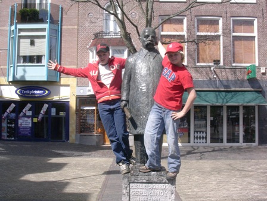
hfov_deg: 42.1
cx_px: 134
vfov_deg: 32.2
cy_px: 100
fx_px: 347
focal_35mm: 45
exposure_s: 1/166
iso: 70
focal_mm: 6.7
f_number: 5.8
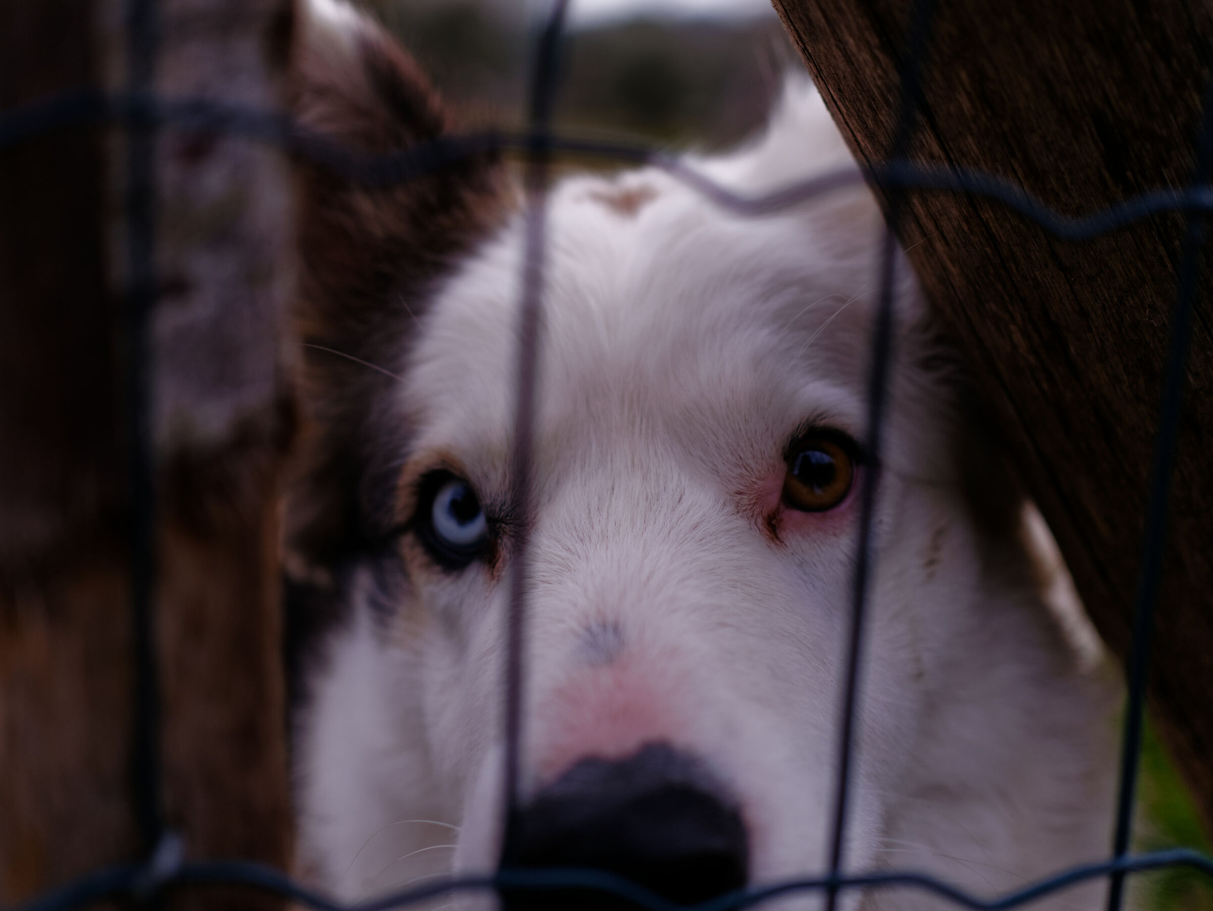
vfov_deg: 29.1
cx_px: 606
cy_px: 456
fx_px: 1753
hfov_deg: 38.2
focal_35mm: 50
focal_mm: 25
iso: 400
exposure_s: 1/5000
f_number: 1.8
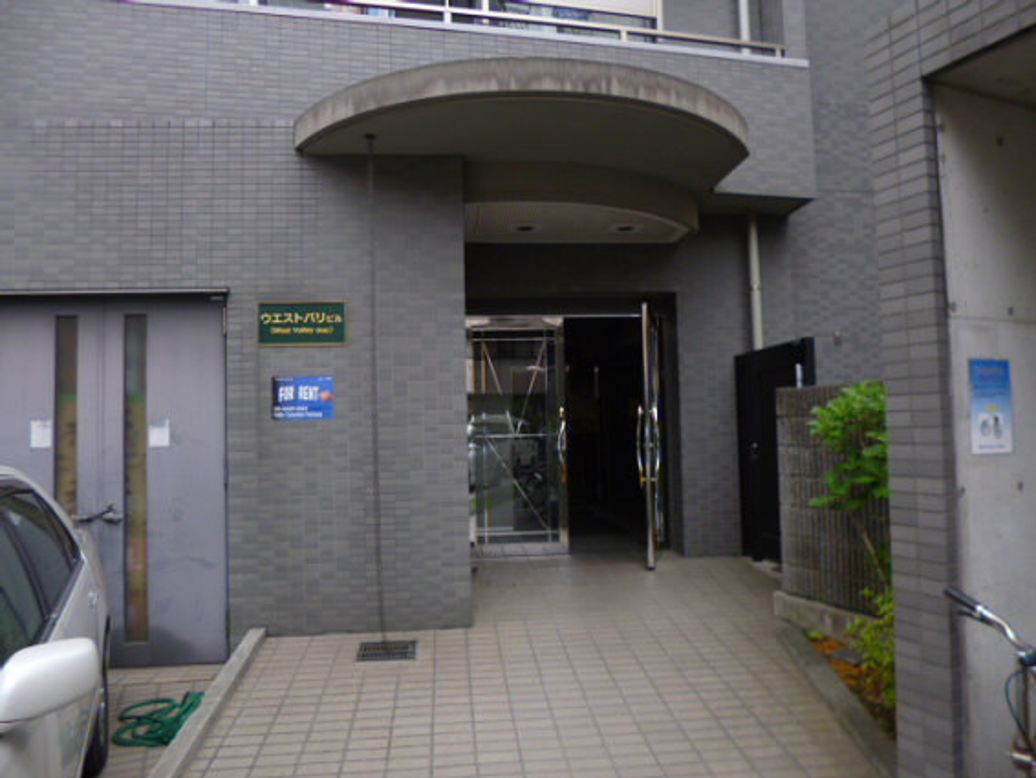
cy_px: 389
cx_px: 518
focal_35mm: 24
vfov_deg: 56.9
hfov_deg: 71.6
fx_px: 719
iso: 100
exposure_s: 1/60
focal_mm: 4.3
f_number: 2.5
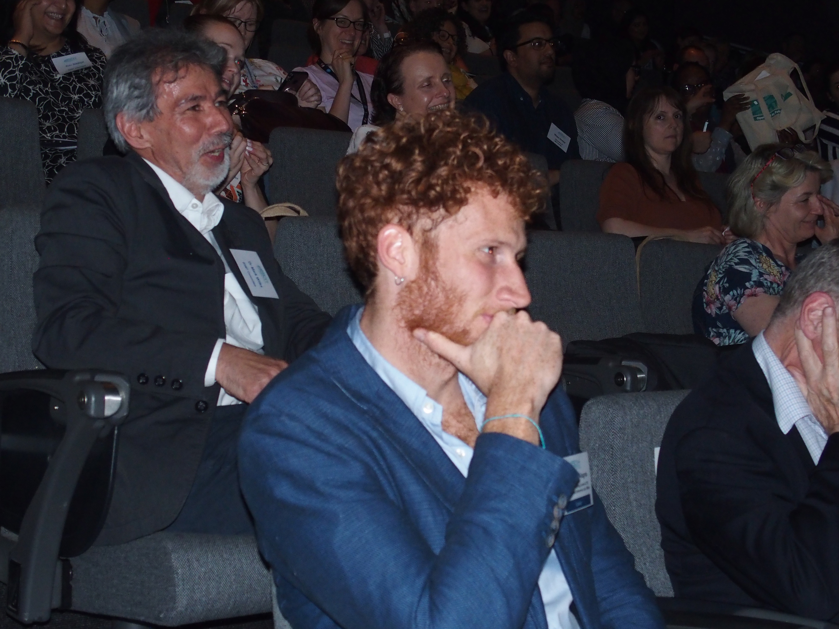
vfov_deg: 25.7
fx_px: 1382
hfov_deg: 33.8
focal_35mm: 57
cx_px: 420
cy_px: 314
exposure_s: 1/50
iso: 800
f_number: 2.8
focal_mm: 12
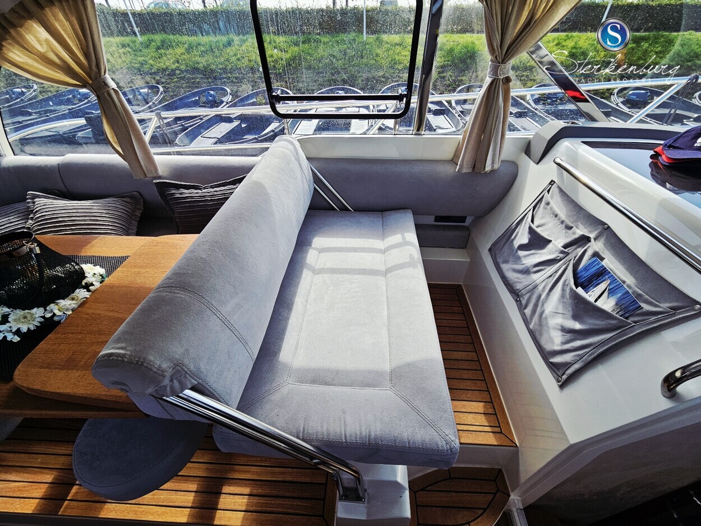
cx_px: 350
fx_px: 263
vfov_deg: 89.9
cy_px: 263
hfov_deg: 106.2
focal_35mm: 13
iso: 50
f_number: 2.2
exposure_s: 1/435
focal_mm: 2.2
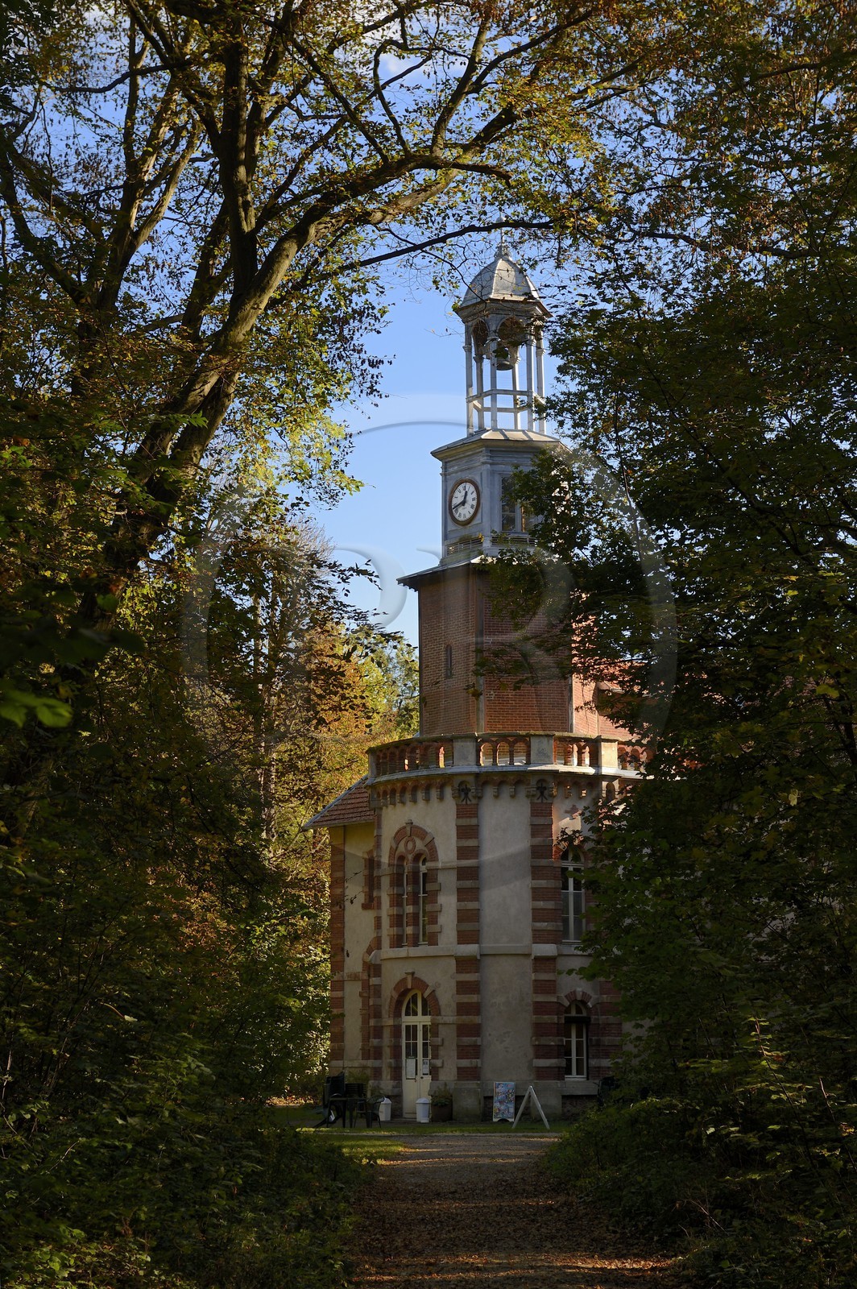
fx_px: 2504
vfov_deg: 28.9
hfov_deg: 19.4
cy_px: 644
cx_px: 428
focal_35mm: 70
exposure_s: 1/250
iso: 200
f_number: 5.6
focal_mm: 70
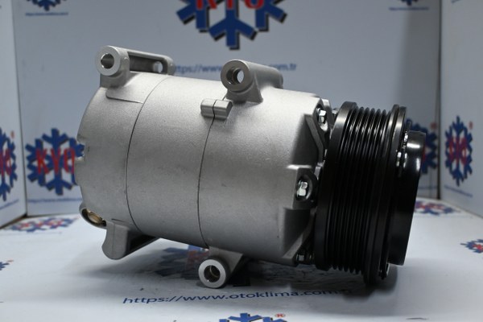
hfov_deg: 51.3
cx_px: 242
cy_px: 161
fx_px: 503
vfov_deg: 35.5
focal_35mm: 38
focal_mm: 25
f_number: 4.2
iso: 1000
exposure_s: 1/125
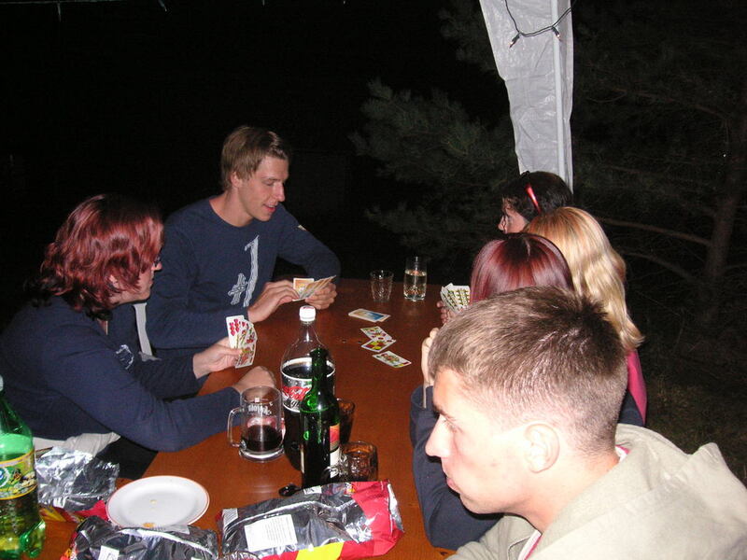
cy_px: 280
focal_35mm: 37
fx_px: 798
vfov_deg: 38.7
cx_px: 374
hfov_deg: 50.1
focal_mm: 6.1
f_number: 2.8
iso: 160
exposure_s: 1/45
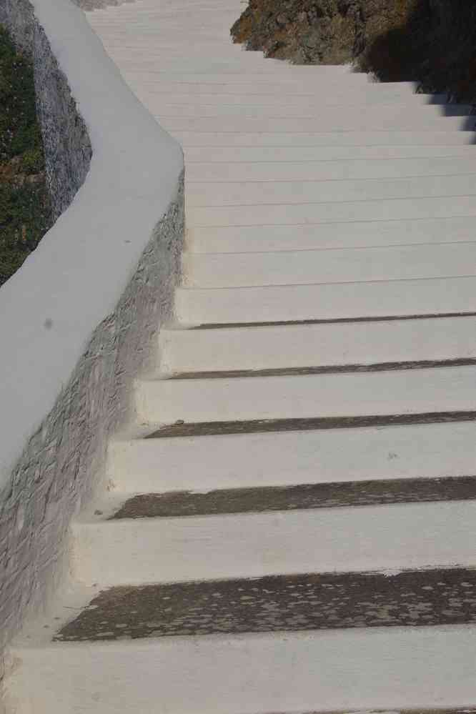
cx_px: 238
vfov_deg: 31.4
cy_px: 357
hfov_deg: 21.2
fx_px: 1269
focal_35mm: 64
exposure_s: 1/200
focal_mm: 42.5
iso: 100
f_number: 11
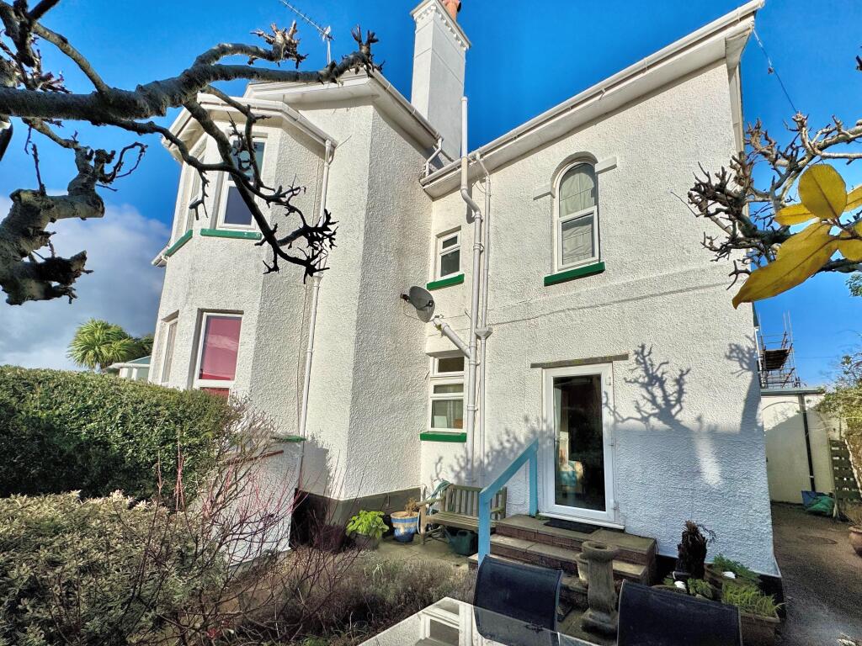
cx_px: 431
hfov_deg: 102.1
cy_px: 323
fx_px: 349
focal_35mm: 14
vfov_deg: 85.7
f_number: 2.2
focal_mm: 2.22
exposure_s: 1/5650
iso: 32
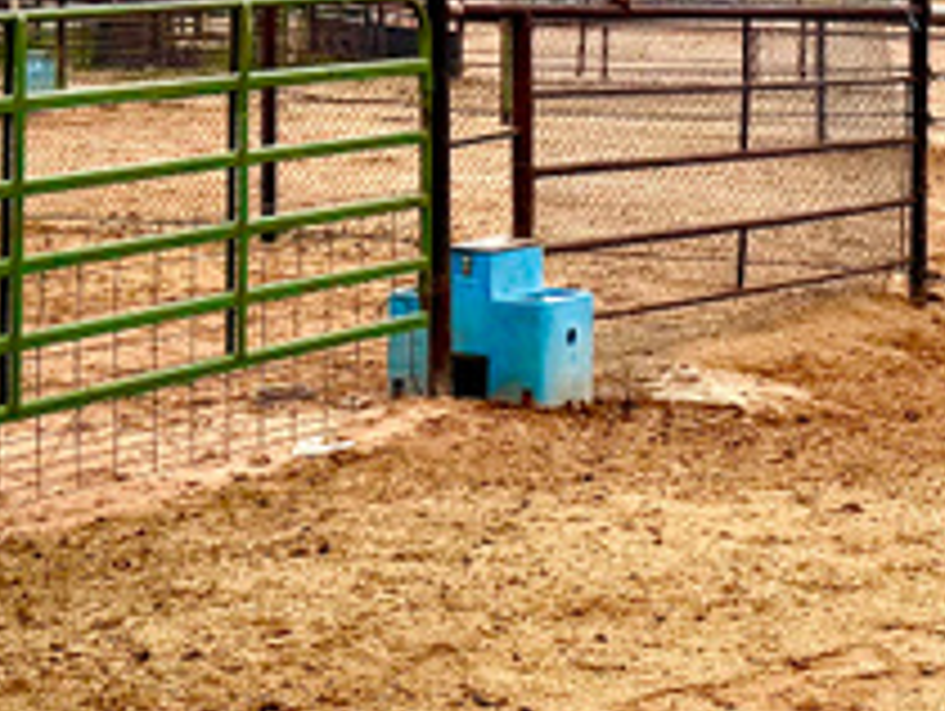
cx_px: 882
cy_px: -135
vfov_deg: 12.4
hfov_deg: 16.5
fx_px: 3198
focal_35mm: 117
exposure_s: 1/5714
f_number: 1.78
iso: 80
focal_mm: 6.76
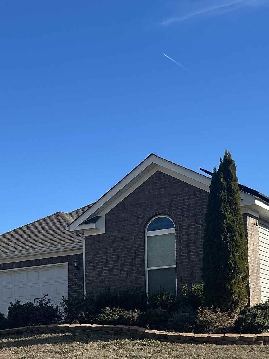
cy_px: 304
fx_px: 663
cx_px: 34
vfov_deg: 29.3
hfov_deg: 22.4
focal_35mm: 64
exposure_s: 1/1490
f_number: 1.8
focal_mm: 3
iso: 25
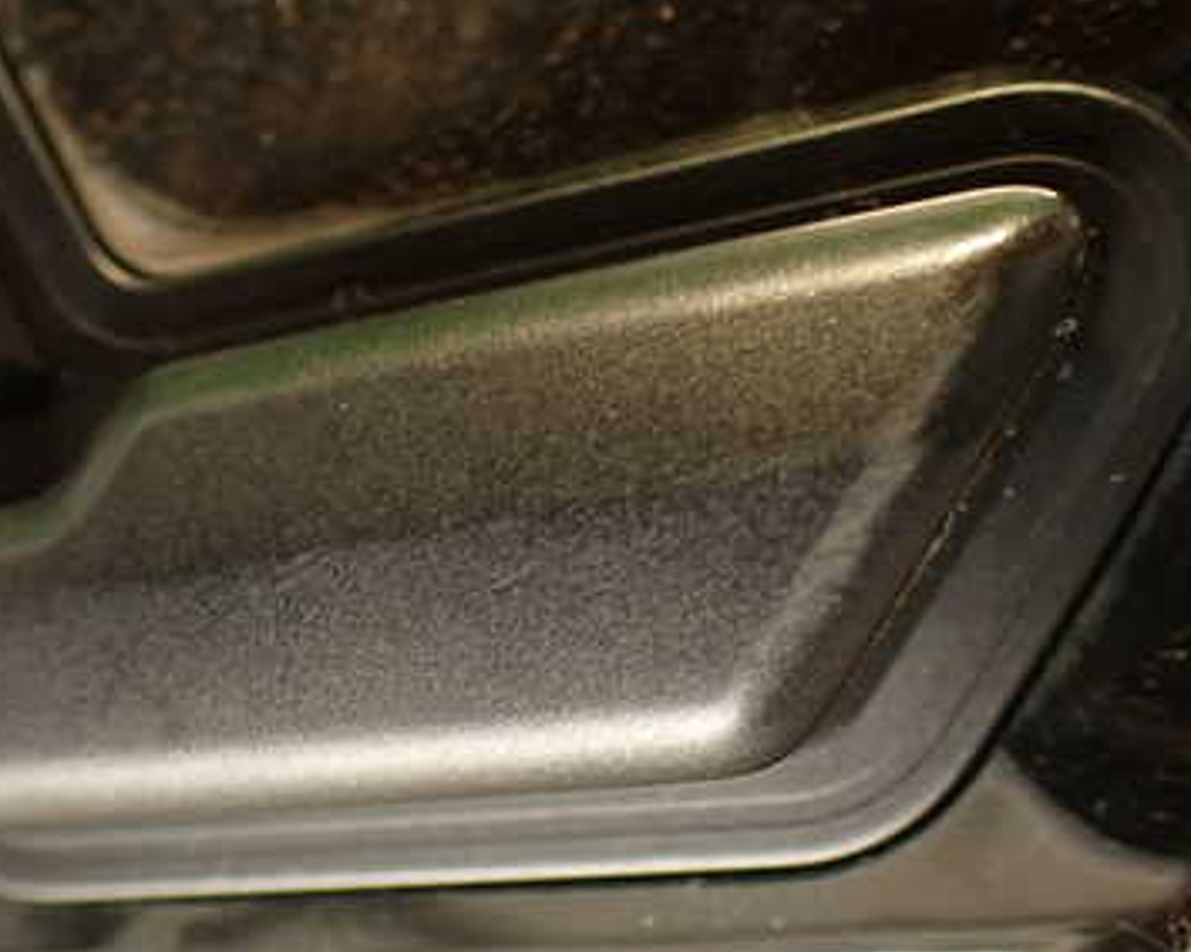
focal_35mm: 53
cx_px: 397
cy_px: 488
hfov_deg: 35.0
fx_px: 1868
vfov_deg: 28.6
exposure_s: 1/30
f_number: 2.4
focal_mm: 5.79
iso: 400
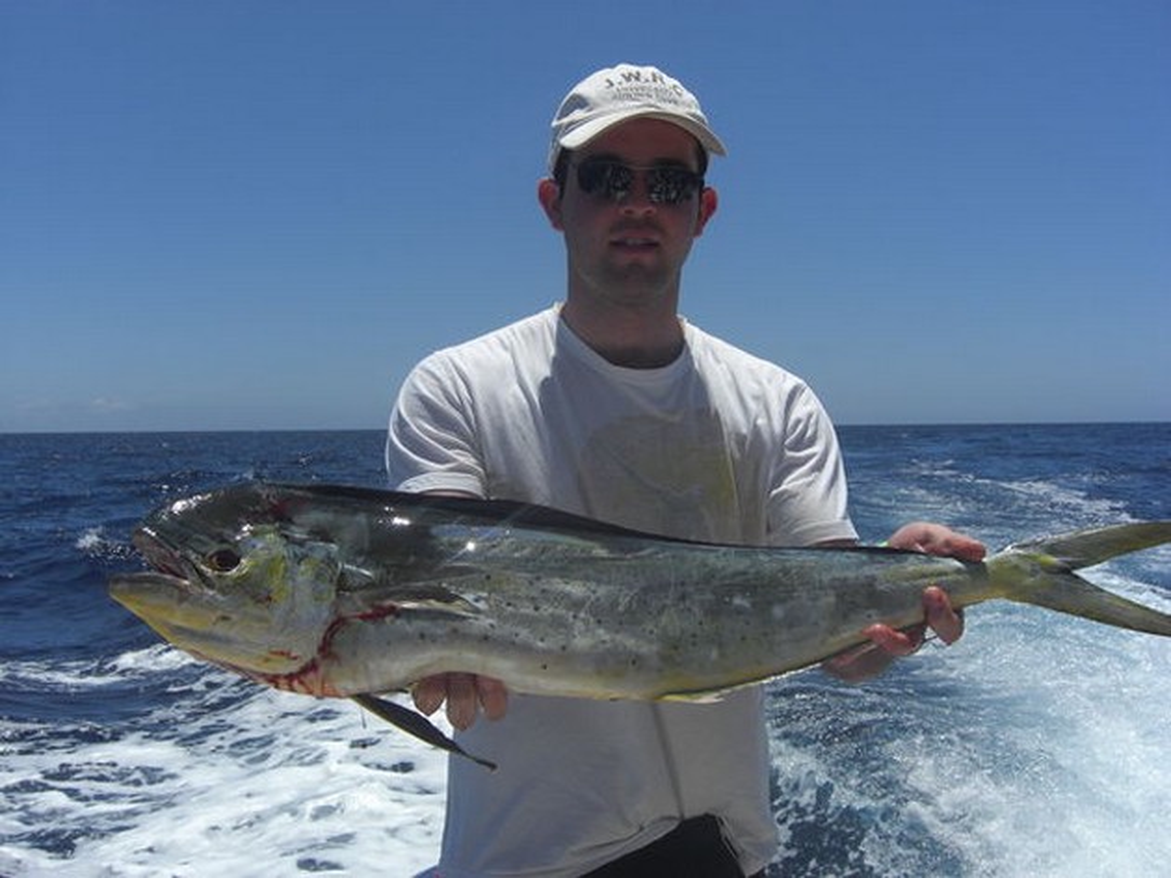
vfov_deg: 37.7
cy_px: 439
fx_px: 1285
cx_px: 586
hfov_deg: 49.0
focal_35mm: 38
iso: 80
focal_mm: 7.9
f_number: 8
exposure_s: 1/400
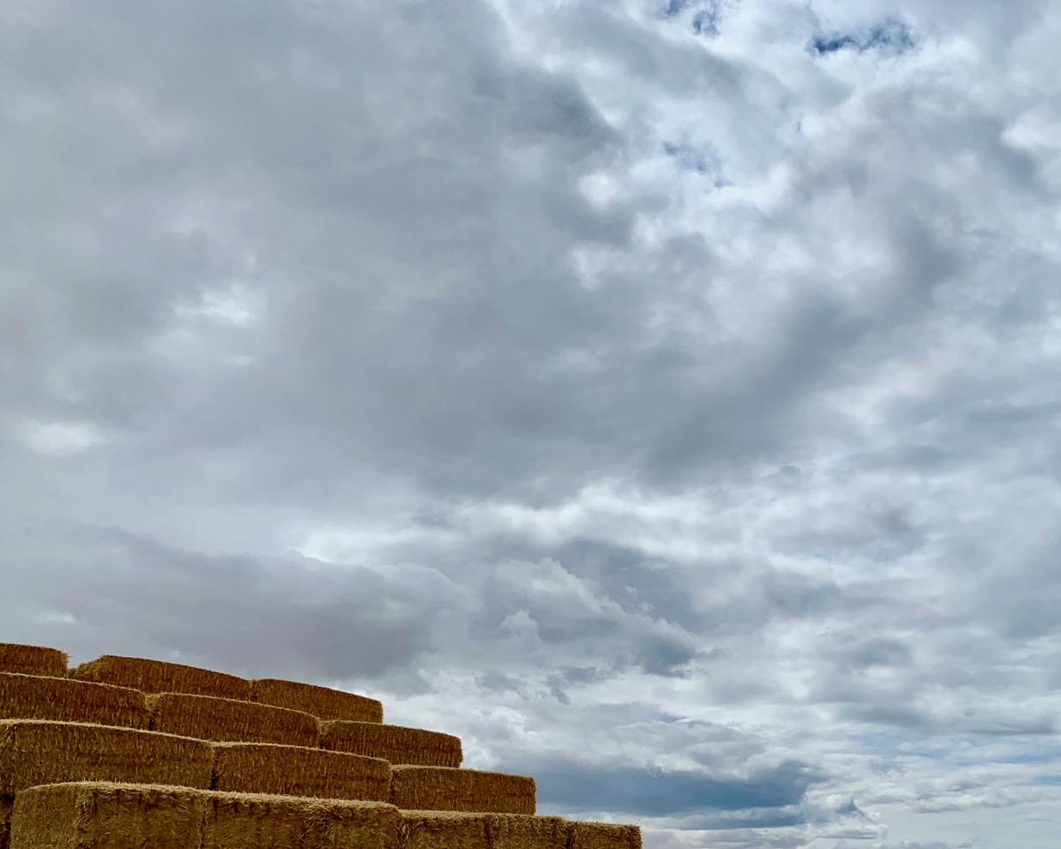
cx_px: 804
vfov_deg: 34.9
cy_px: 641
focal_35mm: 42
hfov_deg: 42.4
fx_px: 1319
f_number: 1.8
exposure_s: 1/8696
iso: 25
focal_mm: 4.25
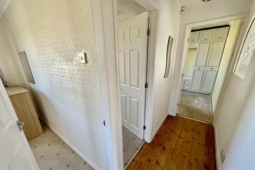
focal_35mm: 15
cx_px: 125
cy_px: 95
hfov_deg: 100.4
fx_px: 106
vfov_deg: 77.0
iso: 125
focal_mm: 2.22
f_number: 2.2
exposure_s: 1/99
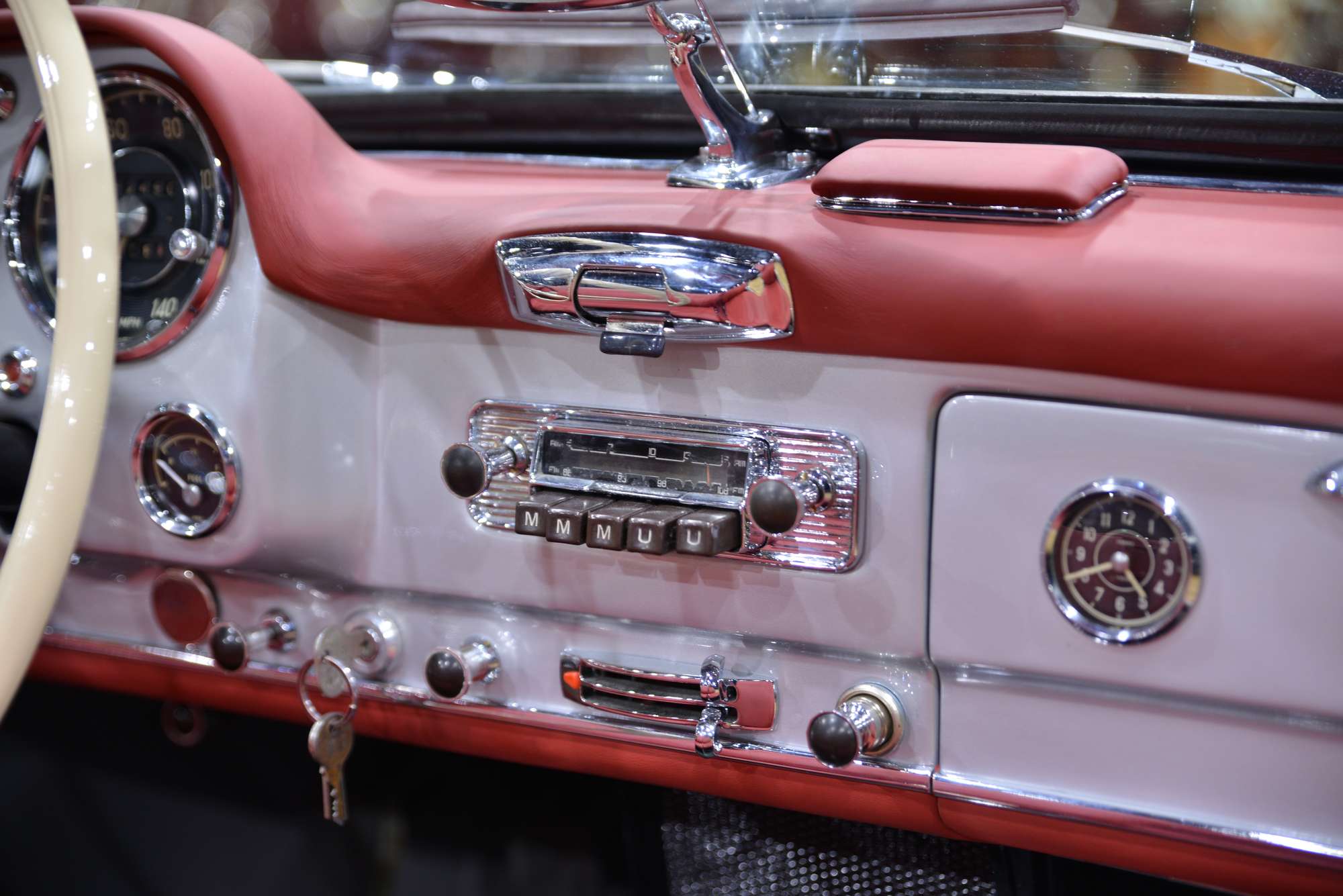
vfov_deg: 19.5
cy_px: 448
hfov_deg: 28.8
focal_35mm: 70
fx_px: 2612
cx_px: 672
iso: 500
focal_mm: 70
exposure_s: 1/40
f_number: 3.2
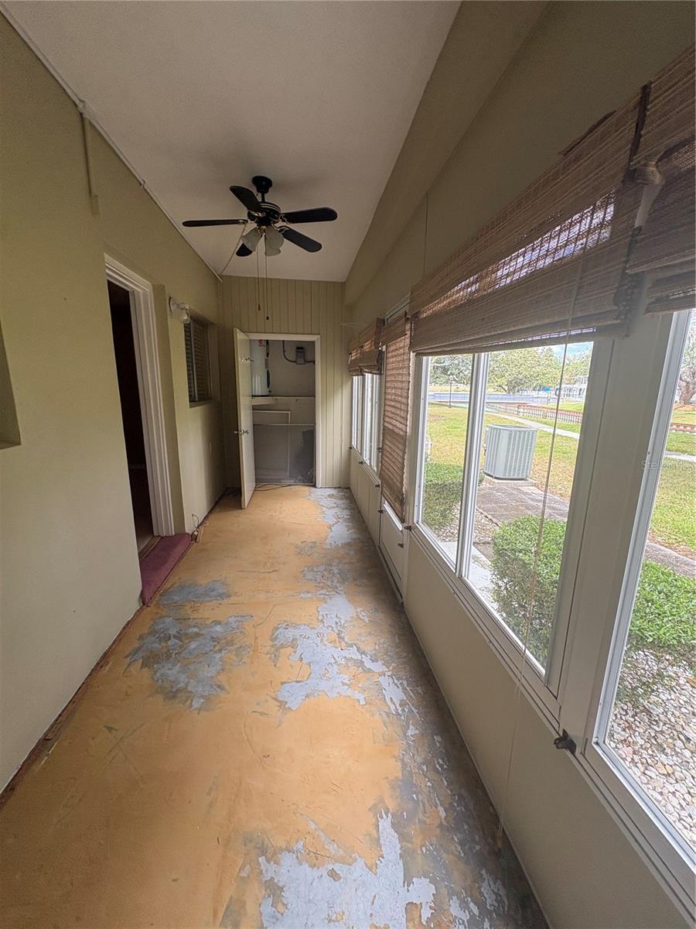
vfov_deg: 102.1
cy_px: 464
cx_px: 348
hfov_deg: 85.7
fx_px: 375
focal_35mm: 14
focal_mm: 2.22
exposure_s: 1/118
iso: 64
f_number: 2.2
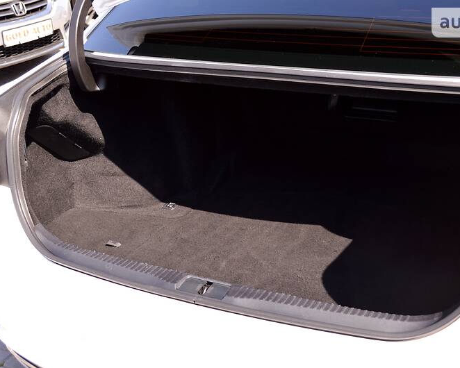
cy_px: 184
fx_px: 695
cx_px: 264
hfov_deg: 36.6
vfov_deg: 29.7
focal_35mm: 51
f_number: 5.6
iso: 110
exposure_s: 1/125
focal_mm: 30
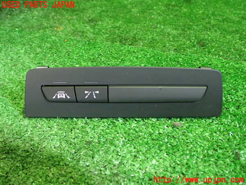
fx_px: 270
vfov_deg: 37.7
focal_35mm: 38
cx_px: 123
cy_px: 92
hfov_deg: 49.0
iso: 800
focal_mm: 6.83
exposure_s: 1/25
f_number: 2.7
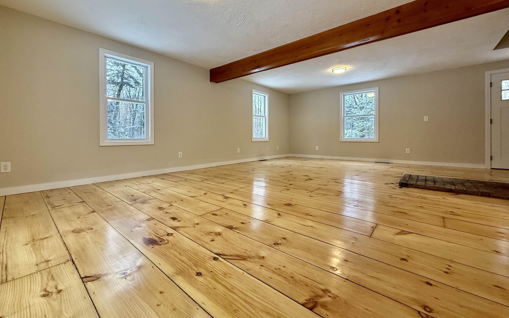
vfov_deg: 74.5
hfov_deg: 101.5
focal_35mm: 15
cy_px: 138
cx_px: 252
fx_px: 208
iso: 250
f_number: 2.2
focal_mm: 2.22
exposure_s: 1/120
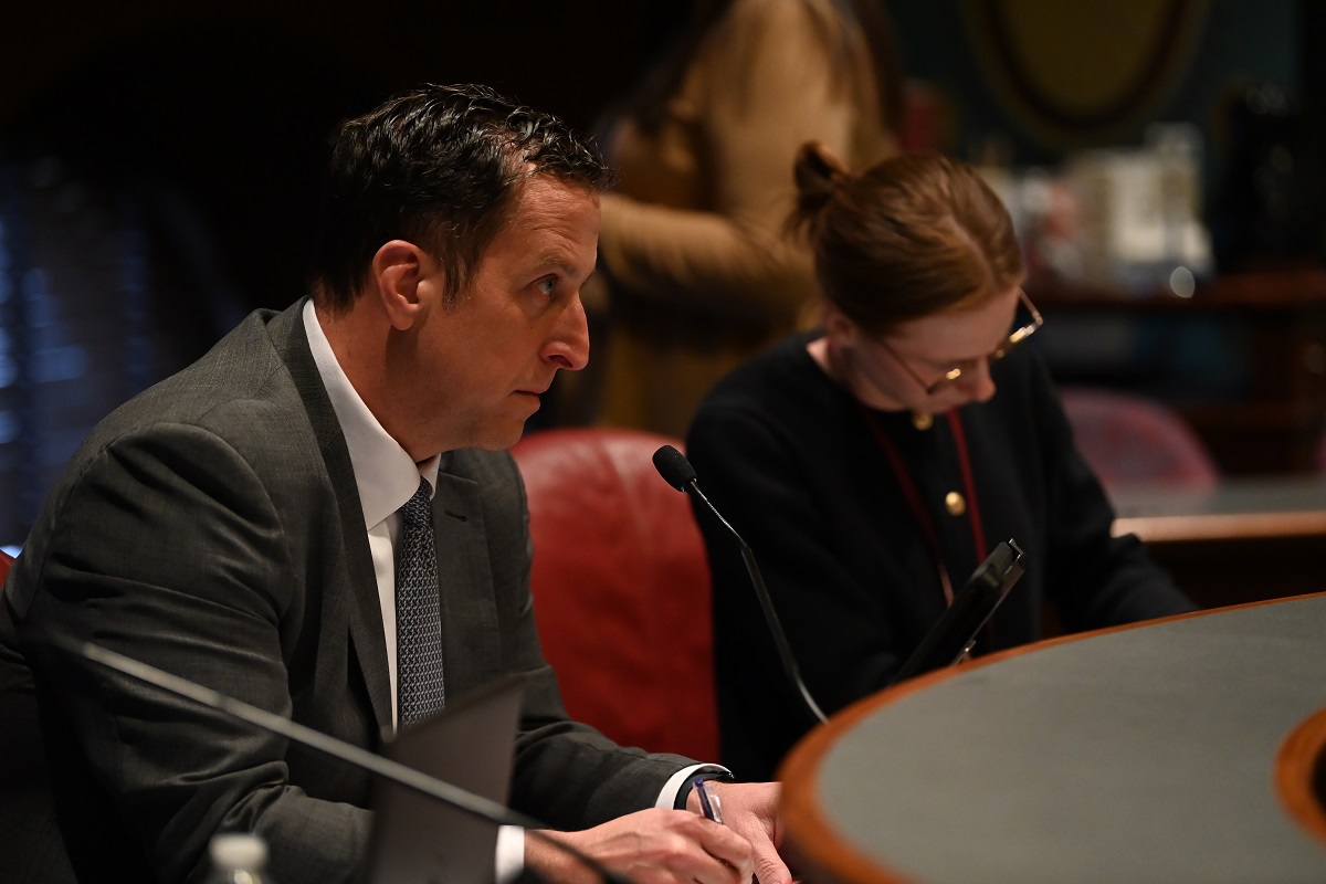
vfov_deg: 8.1
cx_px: 663
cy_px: 442
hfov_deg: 12.1
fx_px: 6261
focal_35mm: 170
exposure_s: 1/200
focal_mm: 170
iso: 5000
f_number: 2.8
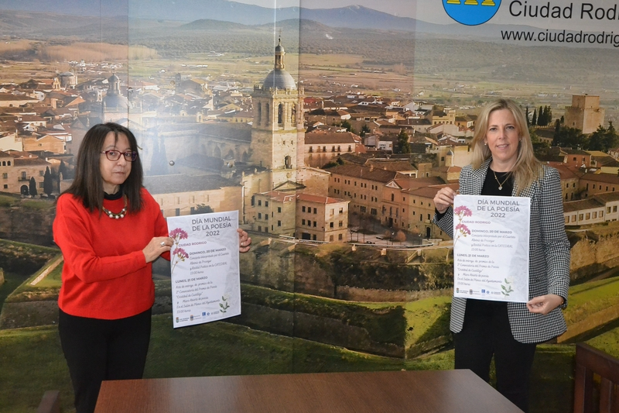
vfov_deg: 29.9
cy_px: 206
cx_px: 310
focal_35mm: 45
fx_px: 774
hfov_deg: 43.6
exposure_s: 1/60
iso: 3200
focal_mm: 30
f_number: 7.1
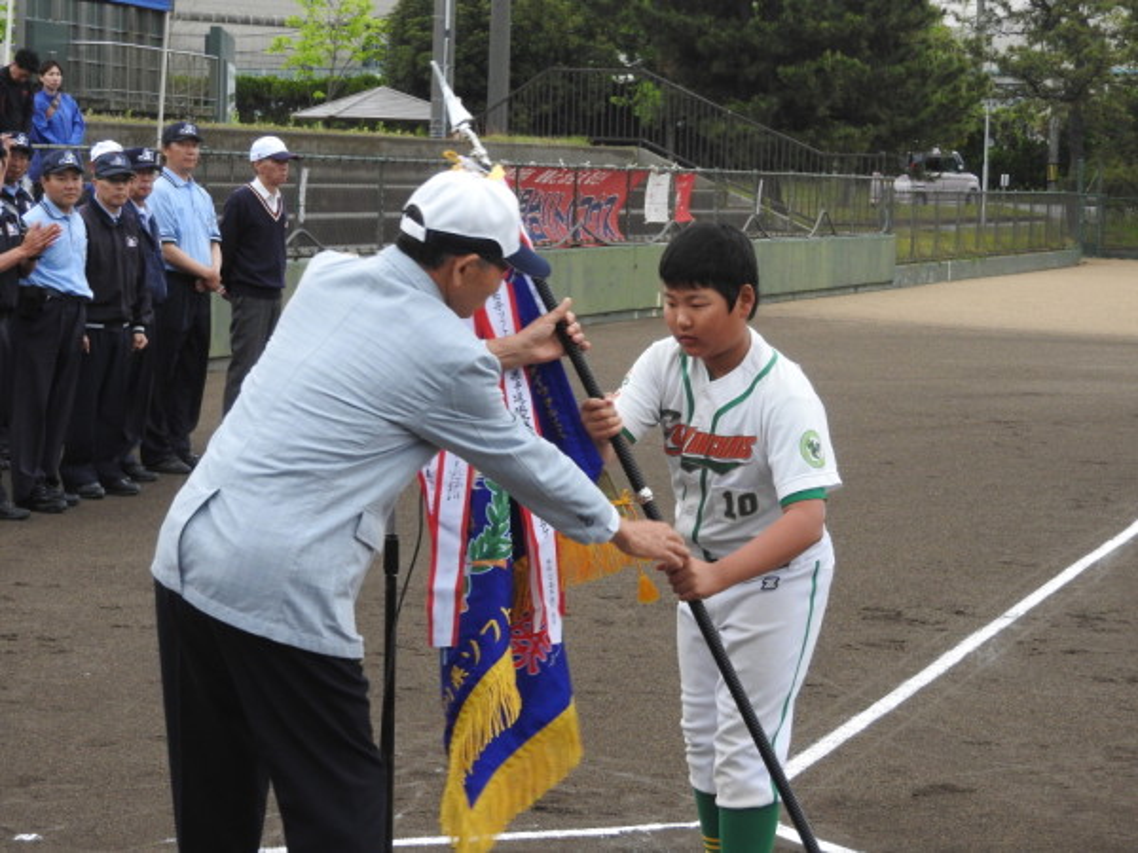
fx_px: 3452
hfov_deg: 18.7
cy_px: 426
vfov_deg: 14.1
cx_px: 569
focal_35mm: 105
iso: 250
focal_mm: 18.8
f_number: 4.8
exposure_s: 1/60
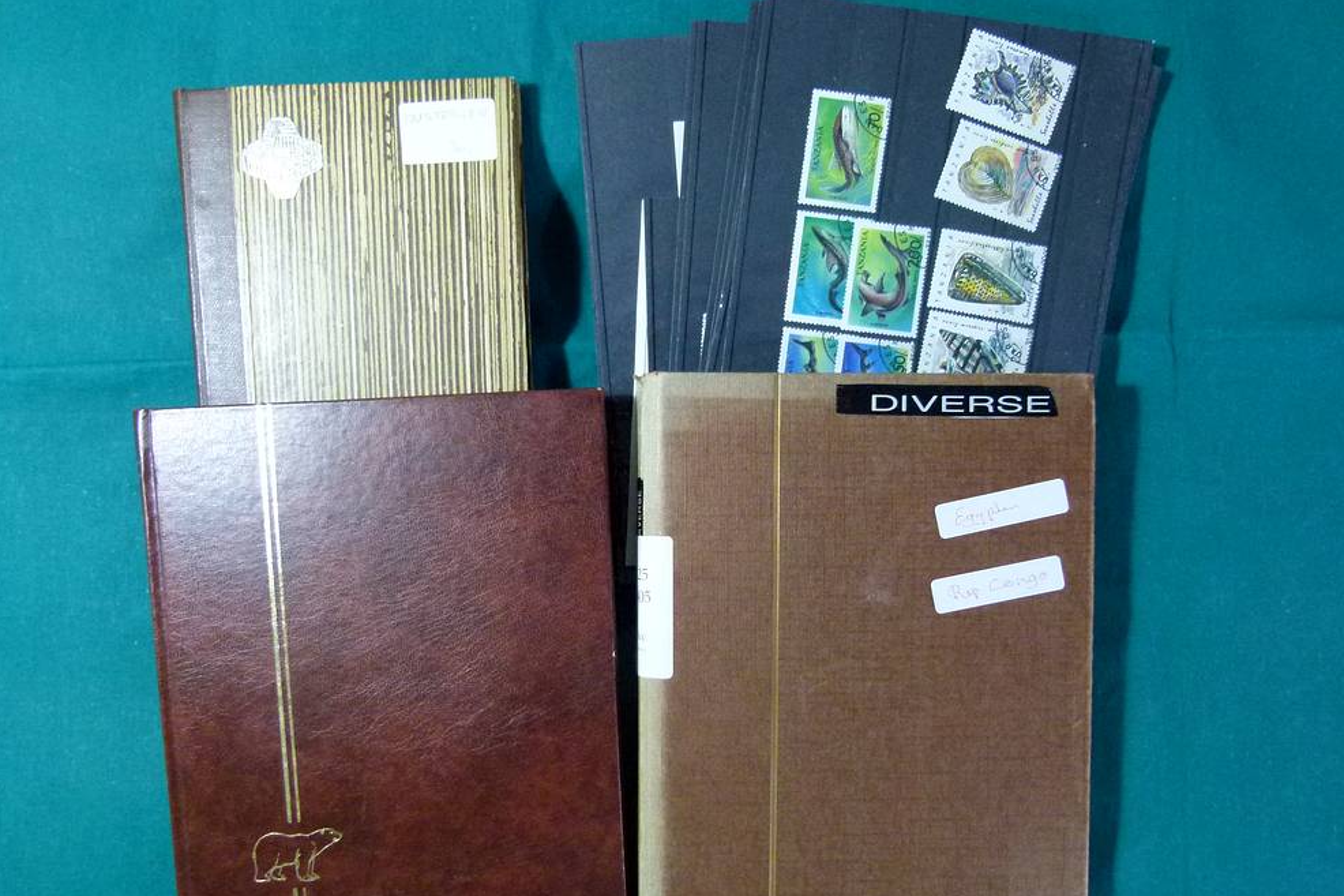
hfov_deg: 67.4
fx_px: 1008
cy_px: 518
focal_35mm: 27
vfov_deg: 47.7
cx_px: 692
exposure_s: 1/60
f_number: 2.8
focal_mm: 4.5
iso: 400
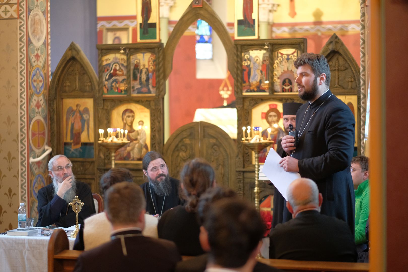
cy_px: 136
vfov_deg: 16.3
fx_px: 952
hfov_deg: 24.2
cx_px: 204
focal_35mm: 84
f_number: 1.2
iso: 1600
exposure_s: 1/100
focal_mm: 56
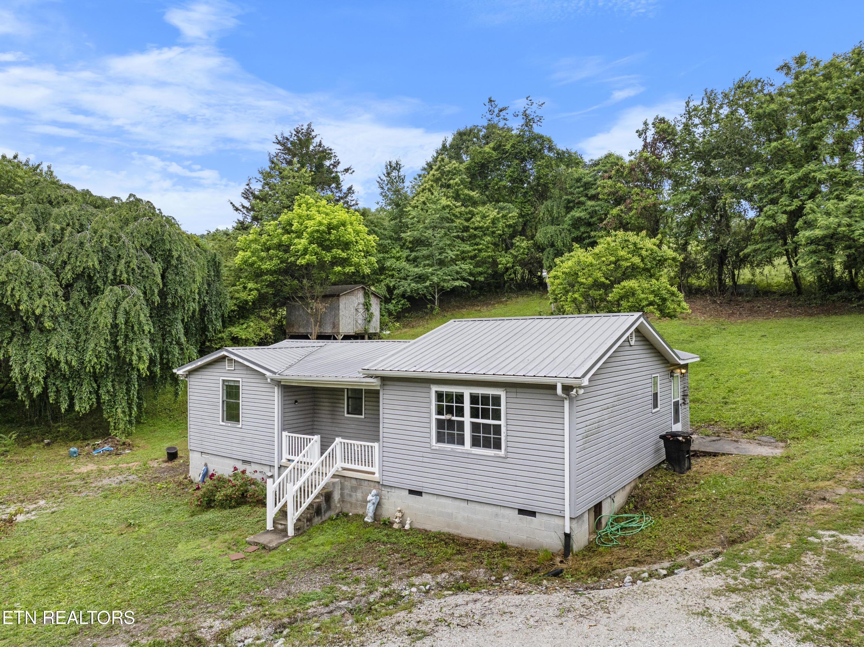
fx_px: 599
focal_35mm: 24
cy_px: 324
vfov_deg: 56.8
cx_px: 432
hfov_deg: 71.6
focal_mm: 12.29
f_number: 2.8
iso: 230
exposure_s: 1/50
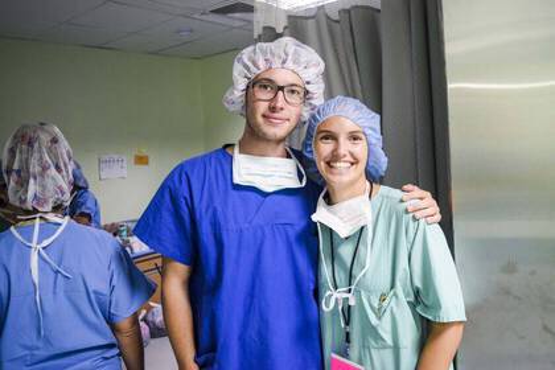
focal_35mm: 32
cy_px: 185
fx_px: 486
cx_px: 278
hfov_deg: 59.5
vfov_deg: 41.7
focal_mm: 21
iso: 1600
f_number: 4.5
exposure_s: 1/80
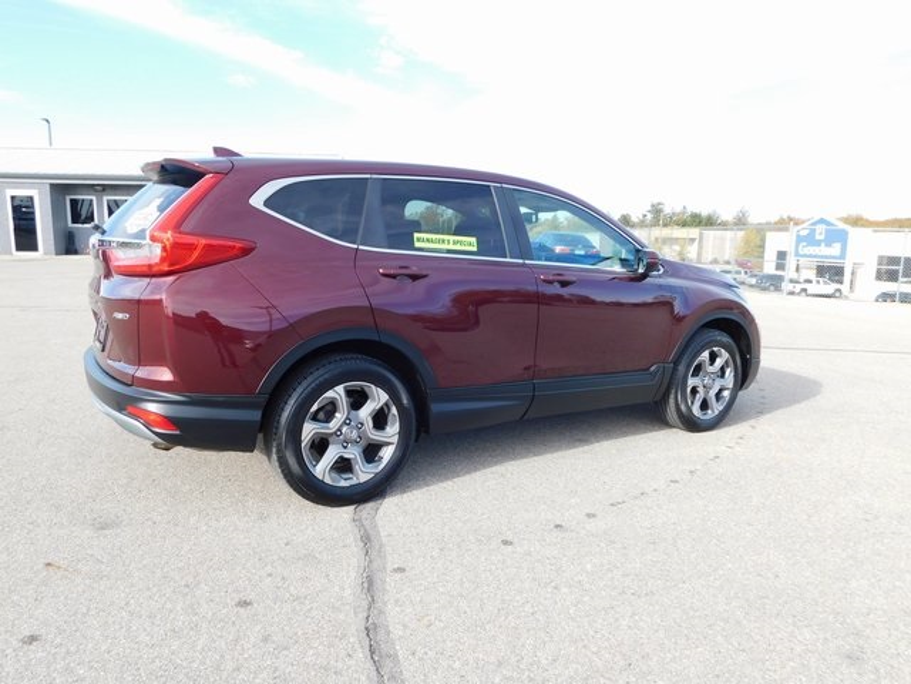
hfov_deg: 69.4
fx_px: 658
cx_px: 456
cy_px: 342
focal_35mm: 25
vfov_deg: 54.9
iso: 125
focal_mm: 4.5
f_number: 3.1
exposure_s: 1/400
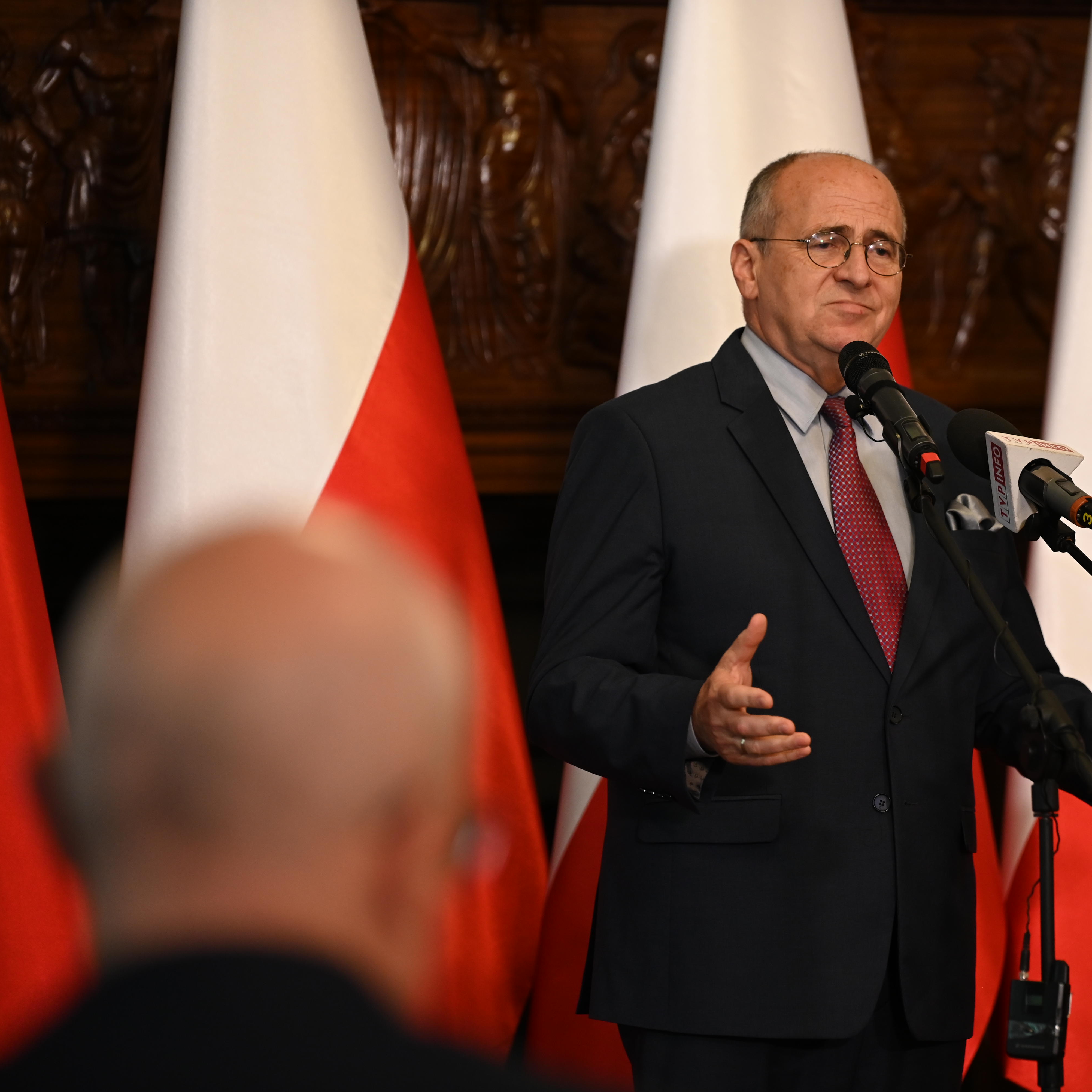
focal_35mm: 173
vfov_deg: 10.1
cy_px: 548
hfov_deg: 10.1
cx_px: 756
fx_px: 6174
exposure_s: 1/200
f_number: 2.8
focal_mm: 135
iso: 1600
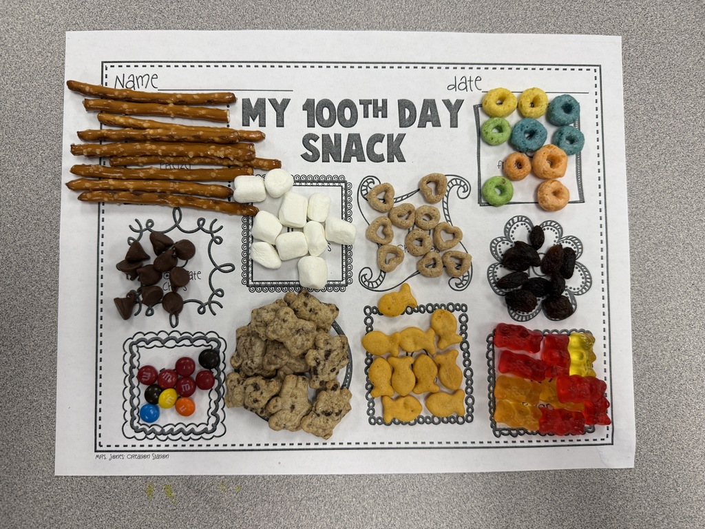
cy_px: 264
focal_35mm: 24
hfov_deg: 71.6
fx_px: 489
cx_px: 352
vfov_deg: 56.8
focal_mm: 6.76
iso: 200
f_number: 1.78
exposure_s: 1/120
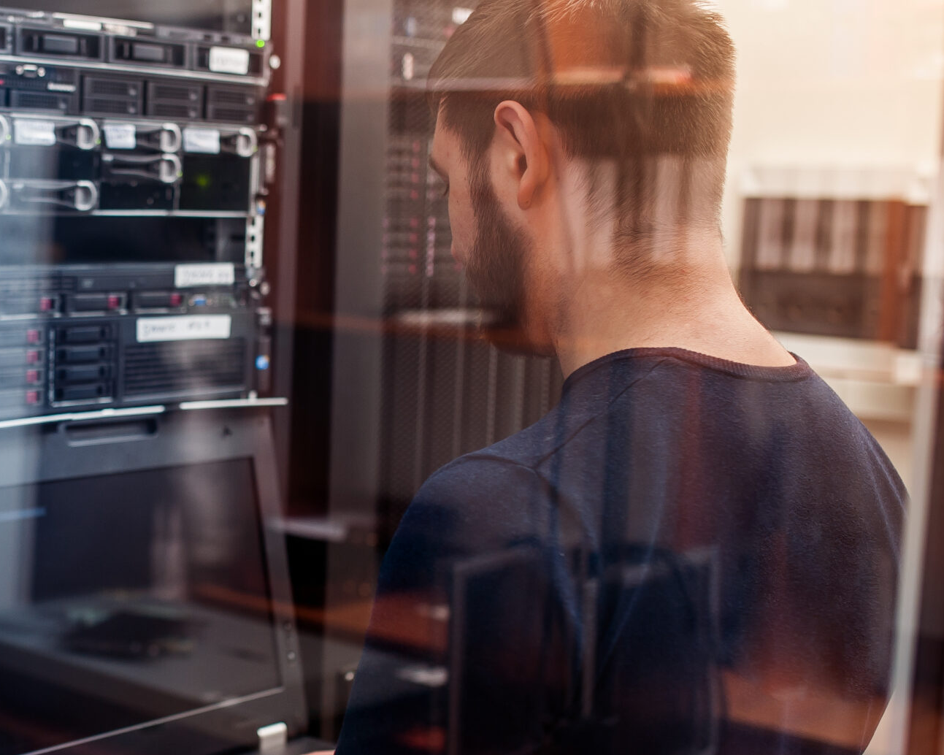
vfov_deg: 23.5
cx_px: 129
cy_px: 435
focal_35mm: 65
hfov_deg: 28.2
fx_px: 1816
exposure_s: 1/160
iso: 200
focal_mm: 35
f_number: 2.5
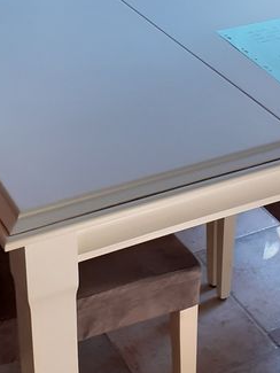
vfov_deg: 23.1
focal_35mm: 83
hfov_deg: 17.8
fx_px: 895
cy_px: 56
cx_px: 164
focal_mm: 3.6
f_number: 1.9
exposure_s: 1/50
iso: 80
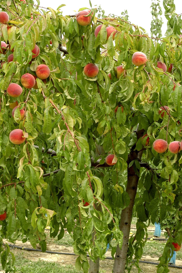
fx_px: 613
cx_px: 113
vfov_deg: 25.0
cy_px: 190
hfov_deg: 16.9
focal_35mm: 81
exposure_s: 1/125
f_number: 8
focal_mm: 35
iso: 320
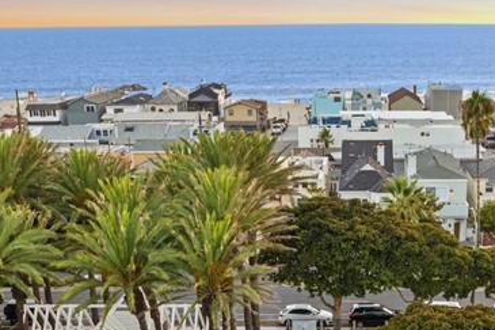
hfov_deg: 28.4
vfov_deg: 18.0
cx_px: 369
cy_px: 445
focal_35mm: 70
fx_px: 962
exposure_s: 1/40
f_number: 2.8
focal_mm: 12.29
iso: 180
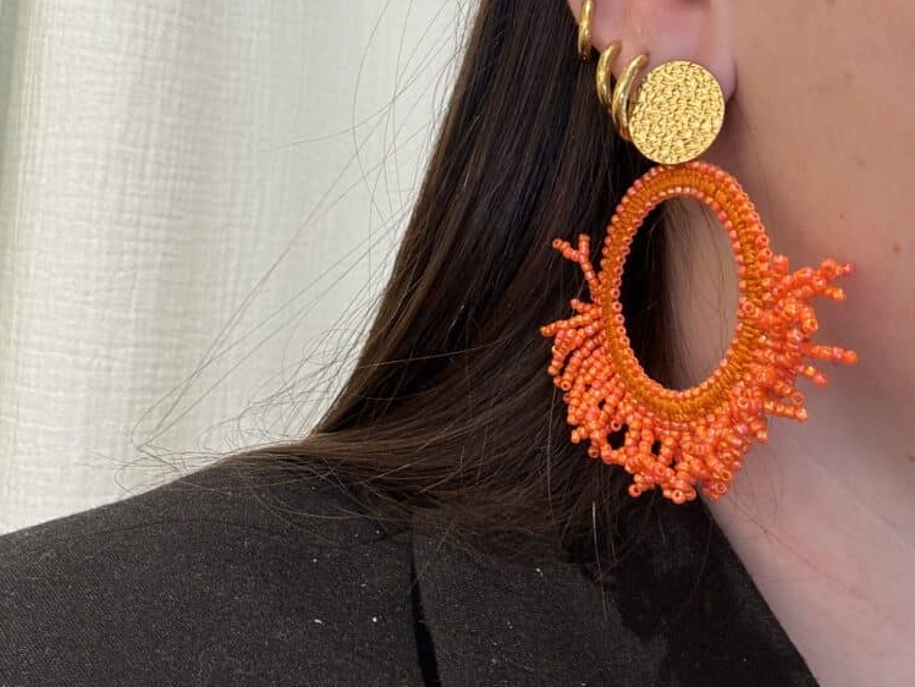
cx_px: 465
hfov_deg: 45.8
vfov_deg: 34.6
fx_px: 1084
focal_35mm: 41
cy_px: 202
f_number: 1.9
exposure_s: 1/50
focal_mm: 2.69
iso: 50
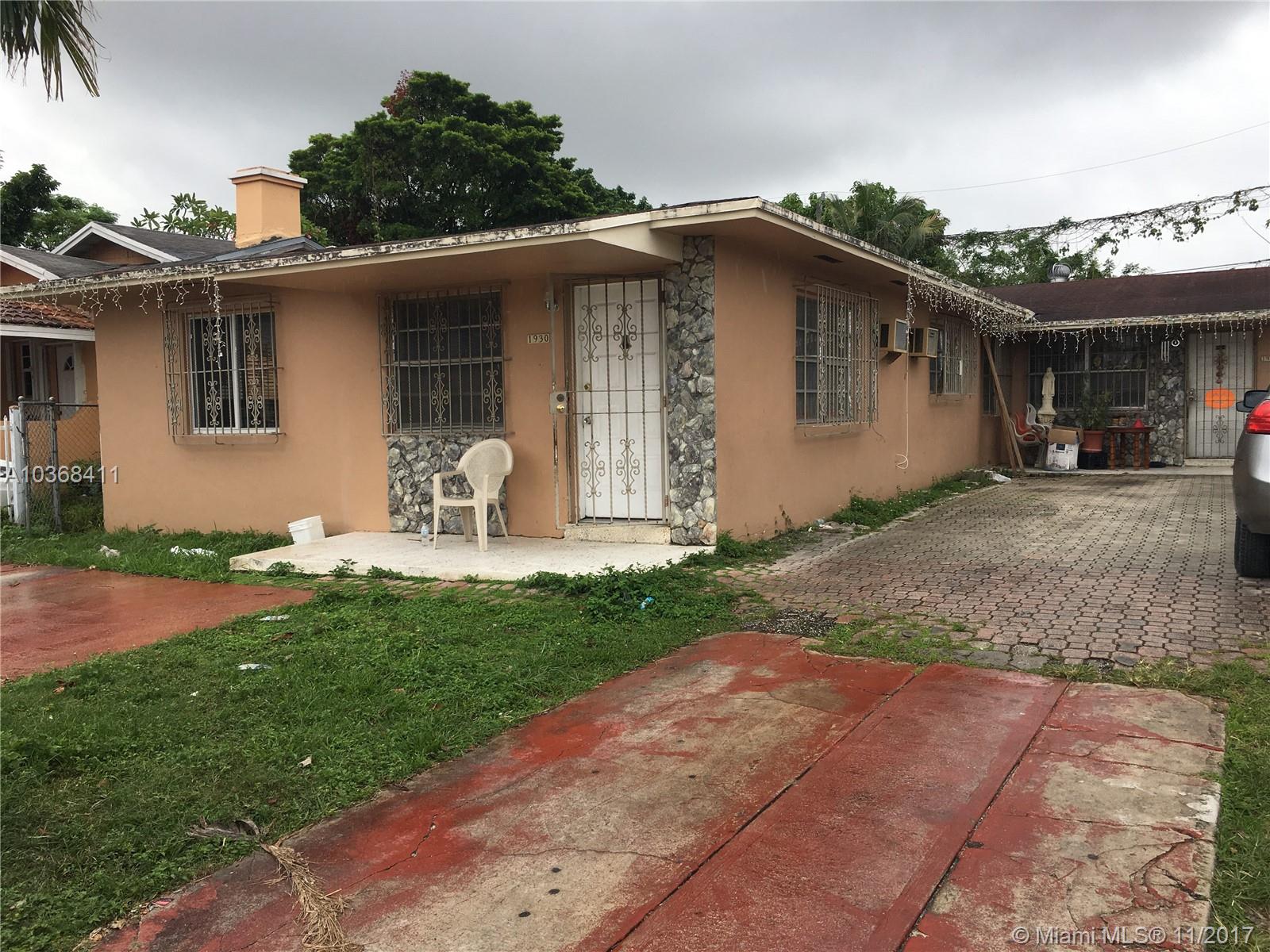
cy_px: 476
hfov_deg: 61.7
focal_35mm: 29
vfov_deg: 48.2
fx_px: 1064
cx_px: 635
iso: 25
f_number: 2.2
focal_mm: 4.15
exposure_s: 1/392
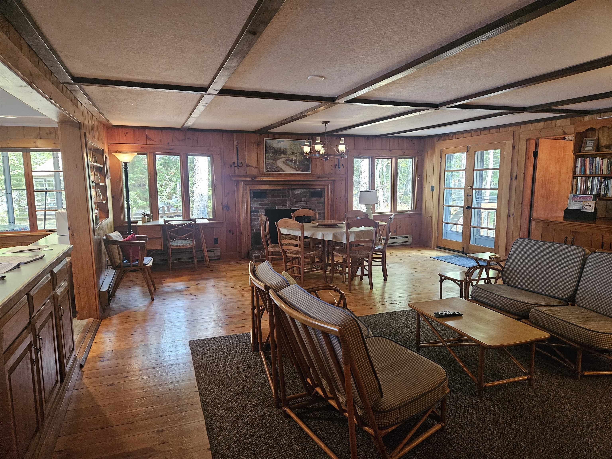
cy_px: 230
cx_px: 306
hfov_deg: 73.9
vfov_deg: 58.9
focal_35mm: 23
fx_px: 407
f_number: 1.8
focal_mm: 5.4
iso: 640
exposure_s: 1/120
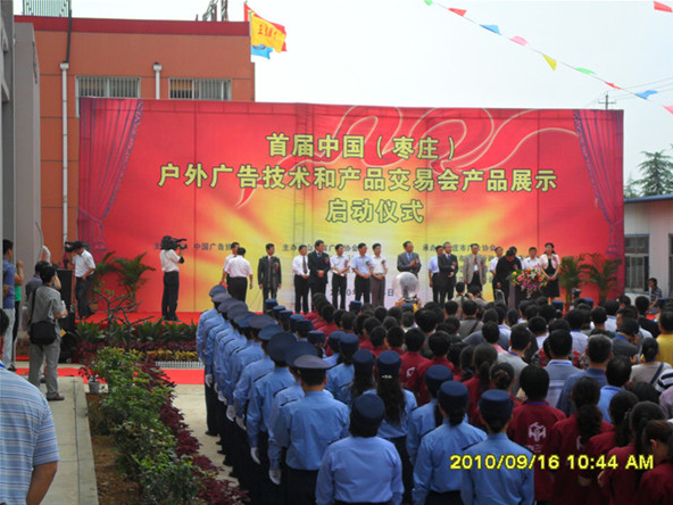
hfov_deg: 26.0
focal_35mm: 75
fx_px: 1458
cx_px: 340
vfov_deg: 19.6
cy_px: 255
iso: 100
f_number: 3.9
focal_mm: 13.2
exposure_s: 1/750
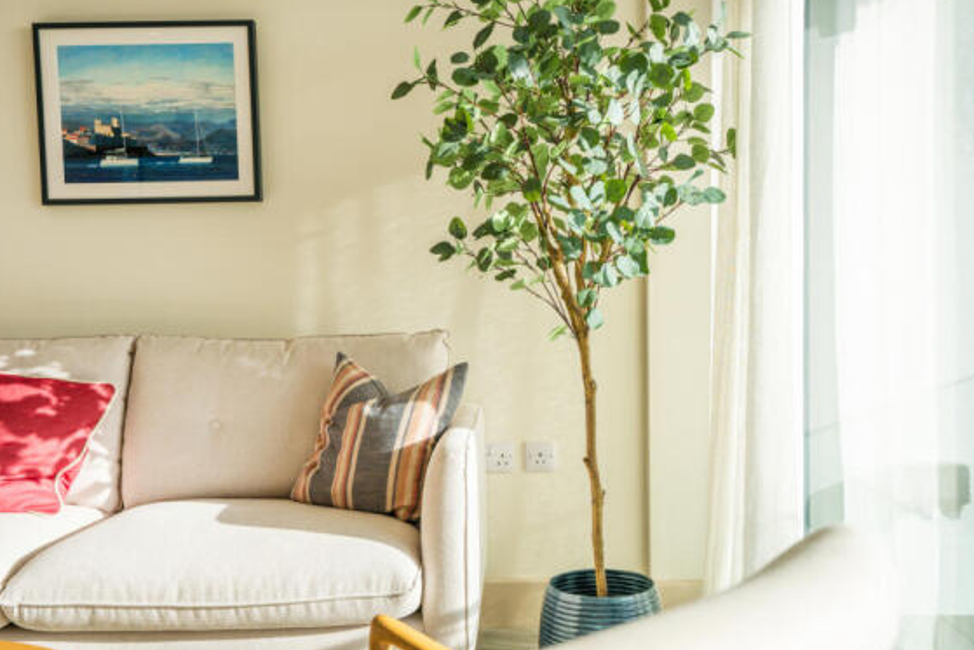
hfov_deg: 47.4
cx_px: 511
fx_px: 1109
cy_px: 328
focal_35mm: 41
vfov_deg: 32.6
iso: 250
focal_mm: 35
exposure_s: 1/640
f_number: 5.6
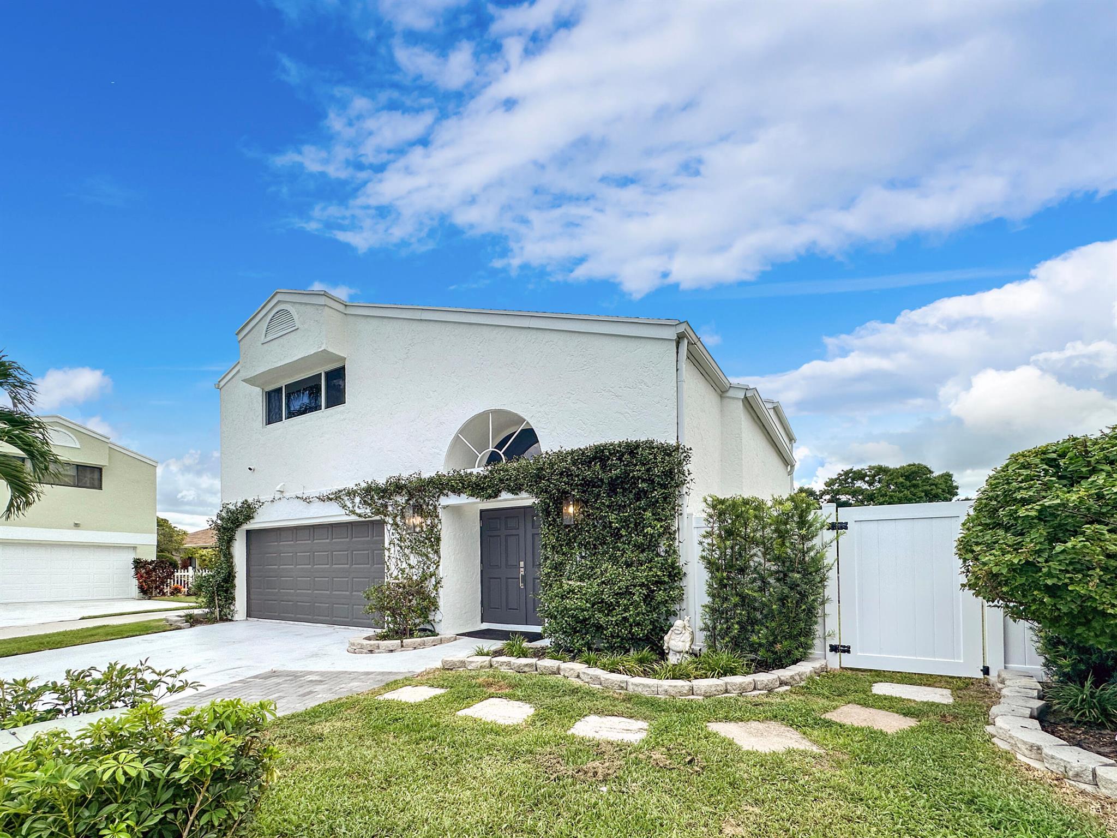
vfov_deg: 85.7
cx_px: 558
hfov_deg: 102.1
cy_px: 419
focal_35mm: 14
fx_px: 452
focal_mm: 2.22
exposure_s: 1/1416
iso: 40
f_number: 2.2
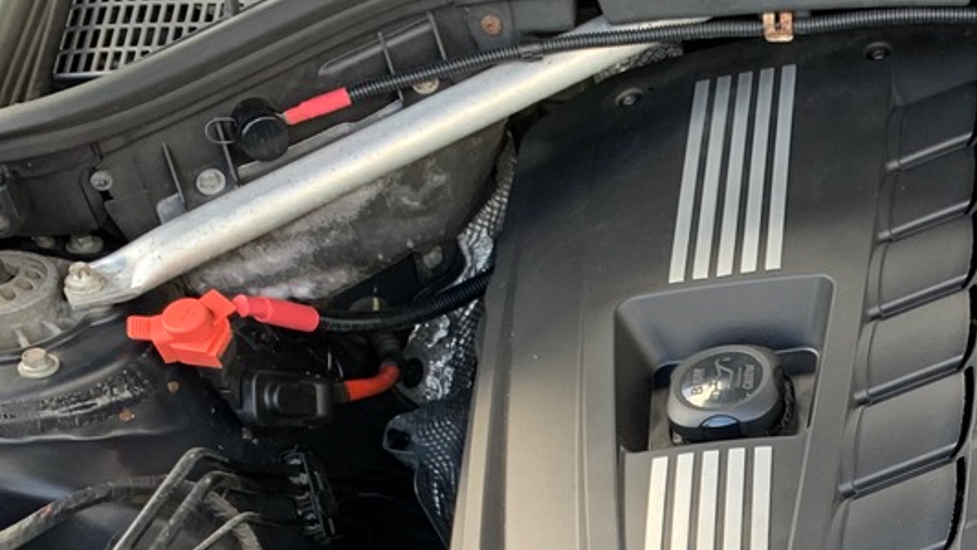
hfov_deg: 29.3
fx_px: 1762
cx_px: 931
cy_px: 777
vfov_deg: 16.5
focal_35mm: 68
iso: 80
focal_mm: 4.25
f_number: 1.8
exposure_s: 1/121
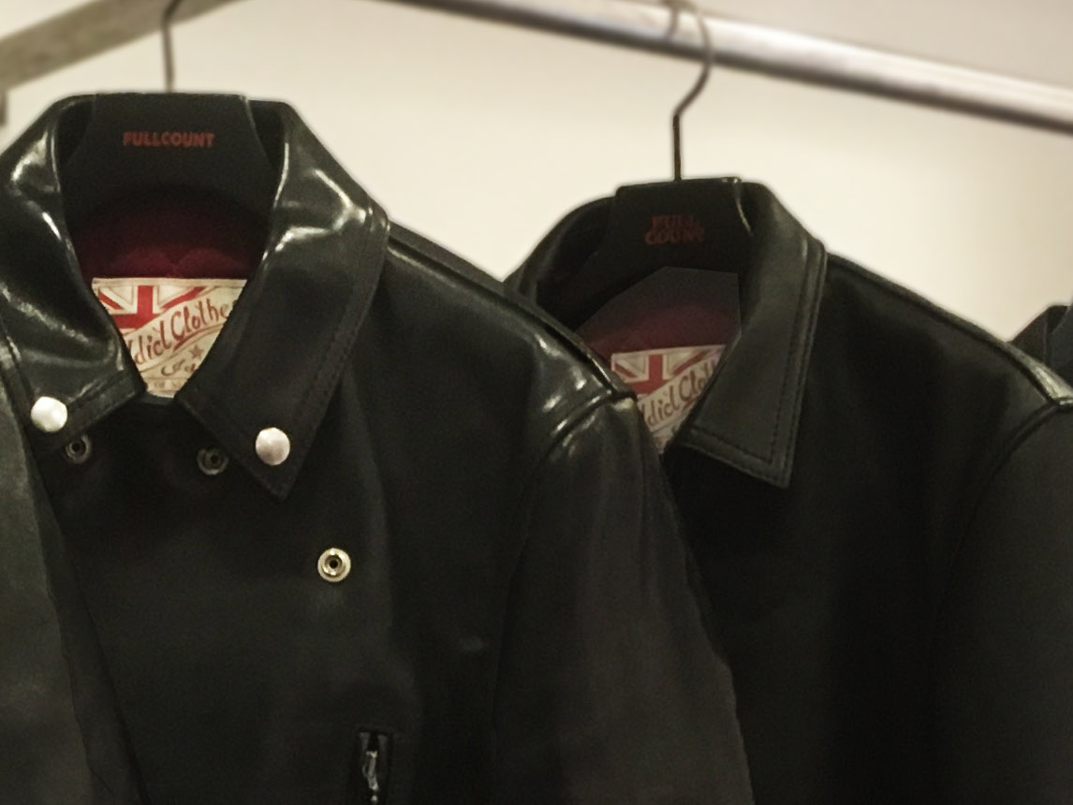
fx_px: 3162
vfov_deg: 14.2
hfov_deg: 18.9
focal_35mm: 102
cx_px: 120
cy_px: 910
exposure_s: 1/30
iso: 160
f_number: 2.2
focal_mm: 4.15
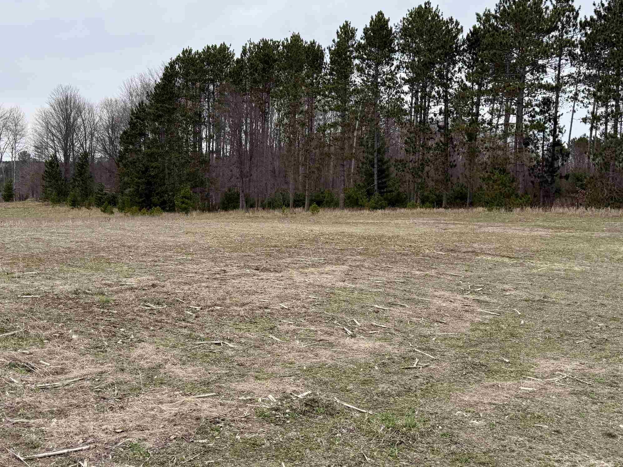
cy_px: 213
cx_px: 295
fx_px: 666
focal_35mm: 37
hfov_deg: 50.1
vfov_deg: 38.6
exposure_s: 1/2801
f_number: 1.78
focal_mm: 6.76
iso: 80
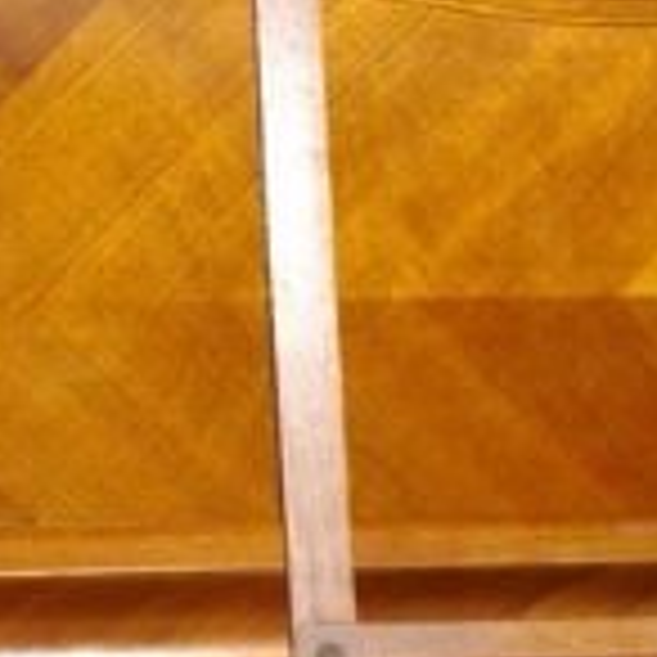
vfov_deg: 11.4
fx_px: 3221
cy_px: 835
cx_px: 752
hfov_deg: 11.5
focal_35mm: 150
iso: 200
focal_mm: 5.7
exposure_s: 1/50
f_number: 2.9
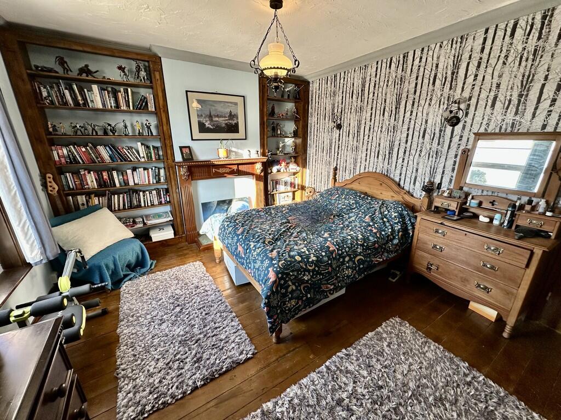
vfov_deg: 85.7
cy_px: 210
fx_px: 227
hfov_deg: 102.1
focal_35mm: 14
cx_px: 280
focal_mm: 2.22
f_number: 2.2
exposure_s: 1/99
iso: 100
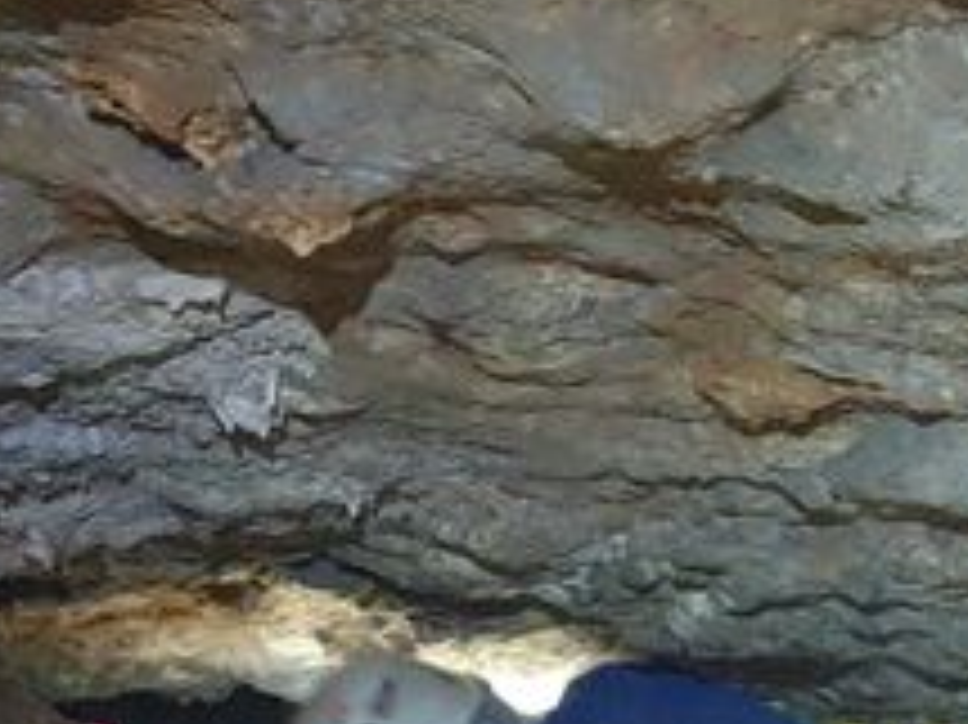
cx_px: 1049
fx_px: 3382
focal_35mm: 121
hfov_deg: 15.9
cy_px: 391
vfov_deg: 12.2
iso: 800
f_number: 1.5
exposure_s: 1/10
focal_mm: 4.3
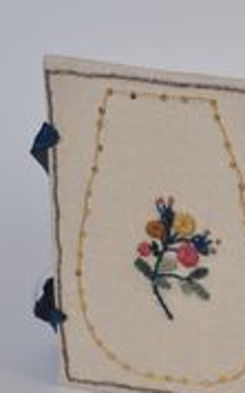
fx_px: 2129
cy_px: 215
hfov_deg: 6.5
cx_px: 342
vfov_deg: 10.5
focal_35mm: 199
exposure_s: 2
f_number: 32
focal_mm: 58
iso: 400
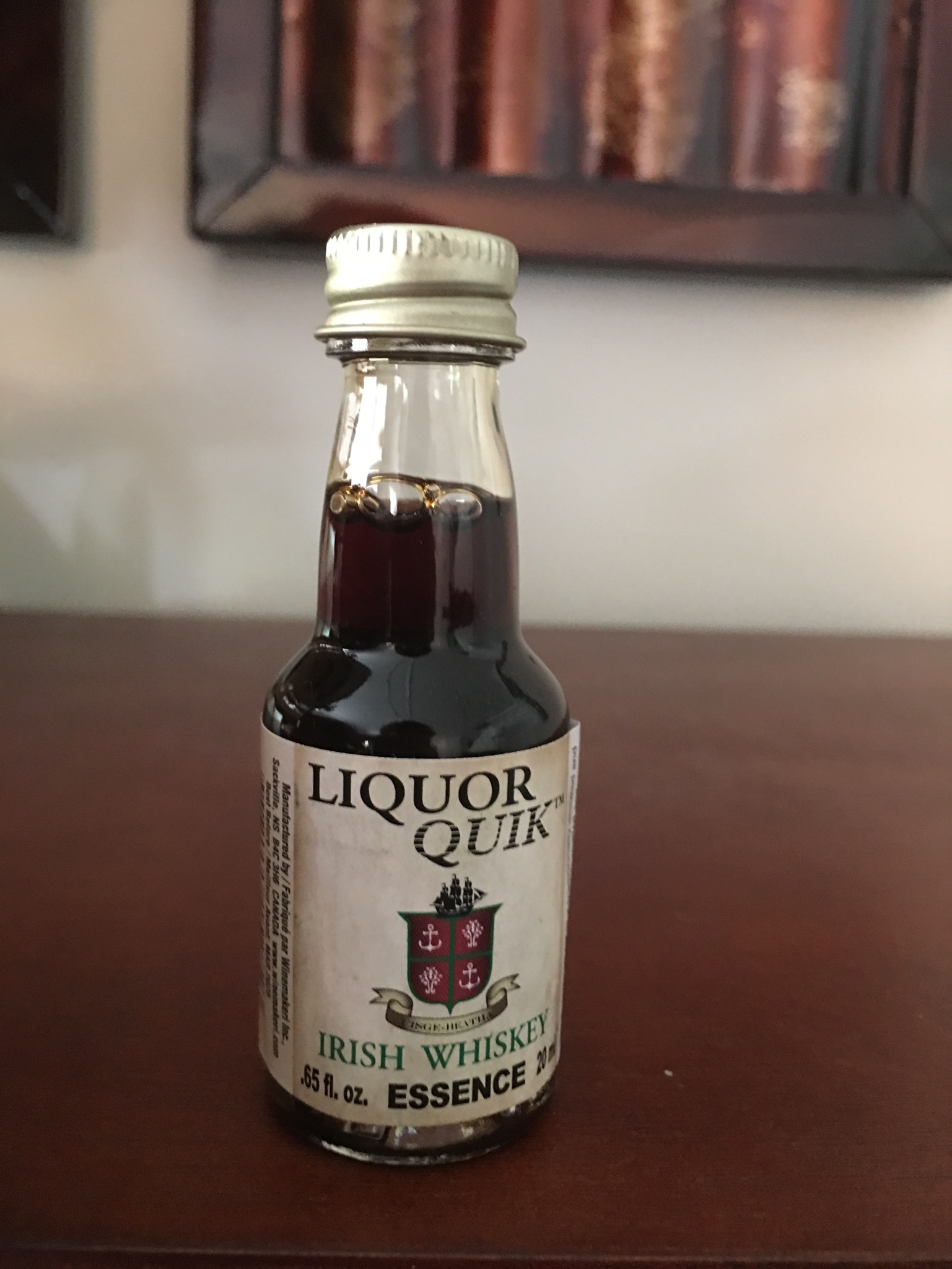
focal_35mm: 29
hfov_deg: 48.2
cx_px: 476
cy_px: 634
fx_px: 1063
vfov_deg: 61.7
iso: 100
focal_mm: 4.15
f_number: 2.2
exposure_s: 1/4
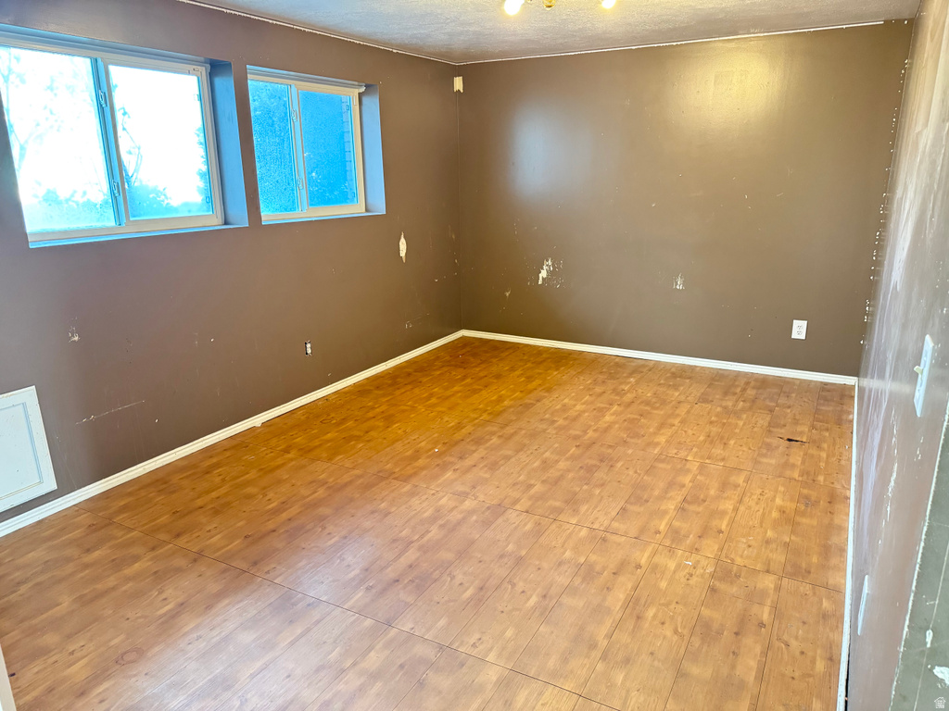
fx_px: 658
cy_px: 356
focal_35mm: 24
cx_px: 474
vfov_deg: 56.8
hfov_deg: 71.6
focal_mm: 6.76
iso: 640
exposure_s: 1/40
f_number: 1.78
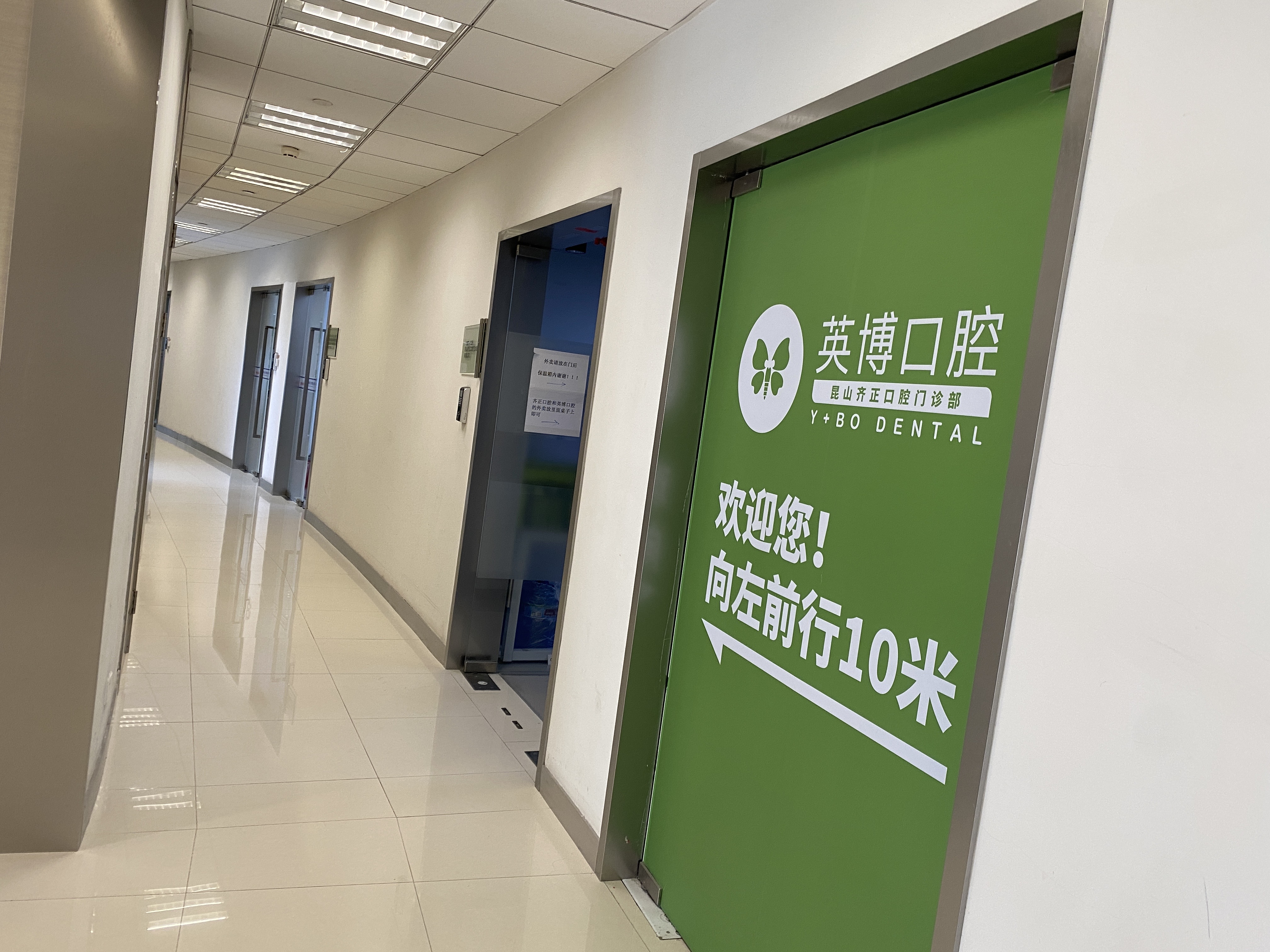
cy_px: 476
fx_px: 954
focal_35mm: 26
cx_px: 635
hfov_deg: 67.3
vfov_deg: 53.1
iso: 64
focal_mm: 4.25
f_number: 1.8
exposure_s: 1/50
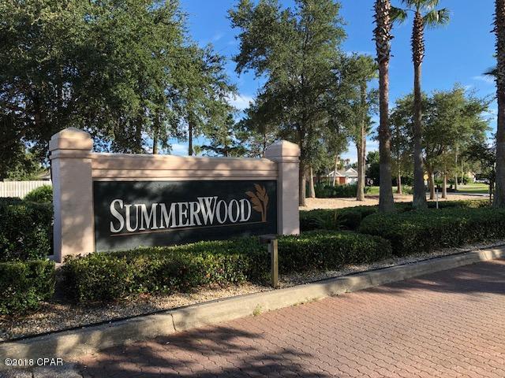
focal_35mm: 28
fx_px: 408
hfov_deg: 63.4
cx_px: 252
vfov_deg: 49.7
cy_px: 189
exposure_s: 1/649
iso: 20
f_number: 1.8
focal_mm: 3.99
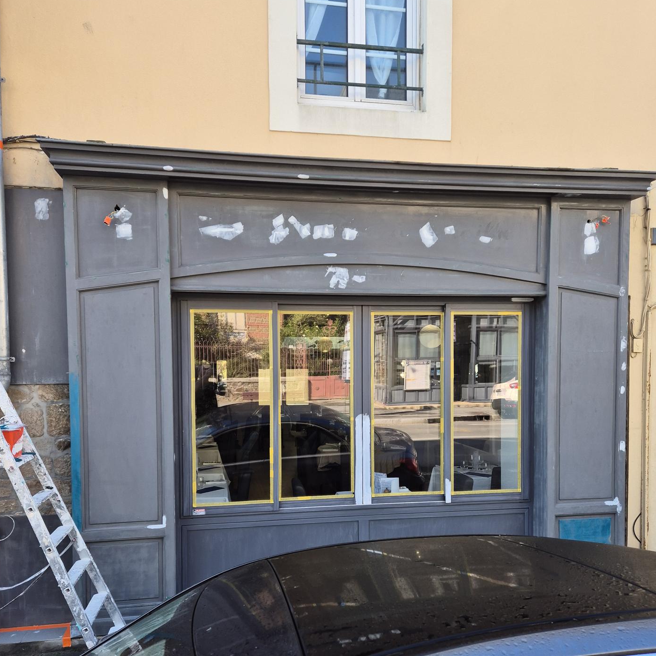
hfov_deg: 57.3
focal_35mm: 28
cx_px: 325
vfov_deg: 56.8
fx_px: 600
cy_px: 400
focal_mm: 5.4
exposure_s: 1/193
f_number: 1.8
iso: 25
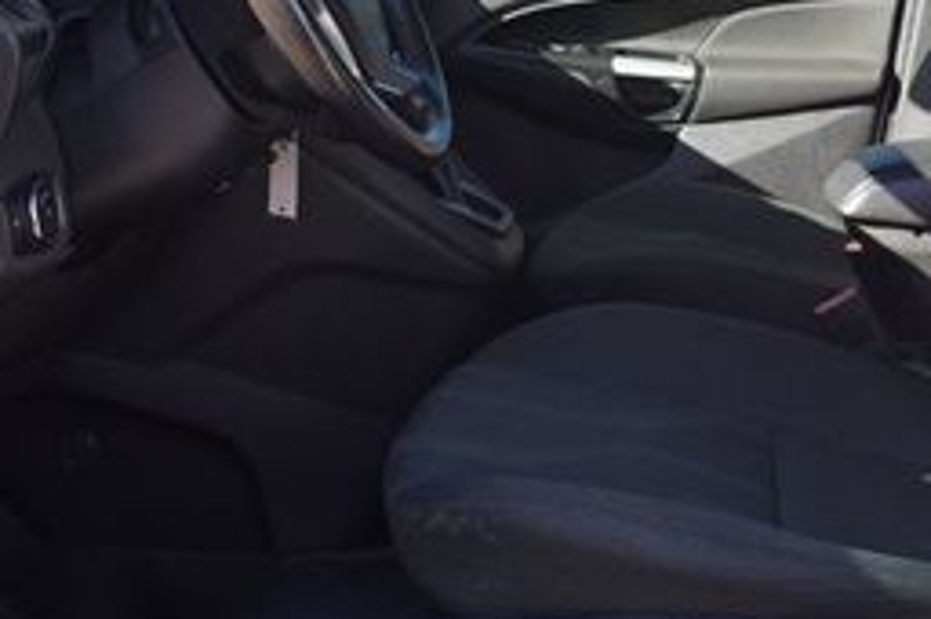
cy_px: 127
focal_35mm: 60
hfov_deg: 33.4
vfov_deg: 22.3
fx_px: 1550
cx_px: 407
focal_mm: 16
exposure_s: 1/80
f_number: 5.6
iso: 100
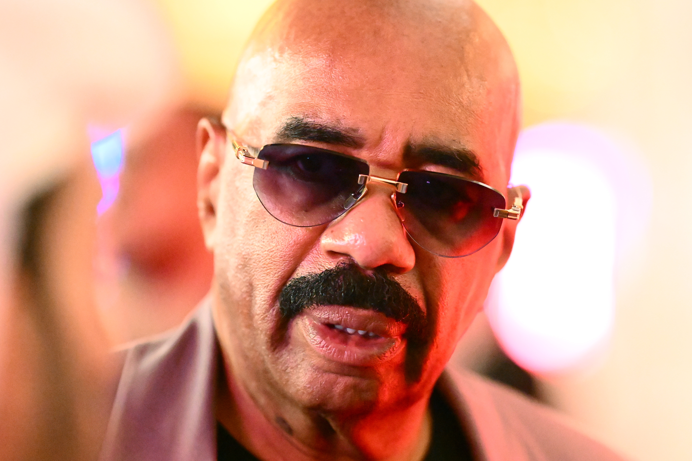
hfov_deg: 10.2
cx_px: 346
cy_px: 230
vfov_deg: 6.8
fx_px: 3882
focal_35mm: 202
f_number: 1.8
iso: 22800
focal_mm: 135
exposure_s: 1/640
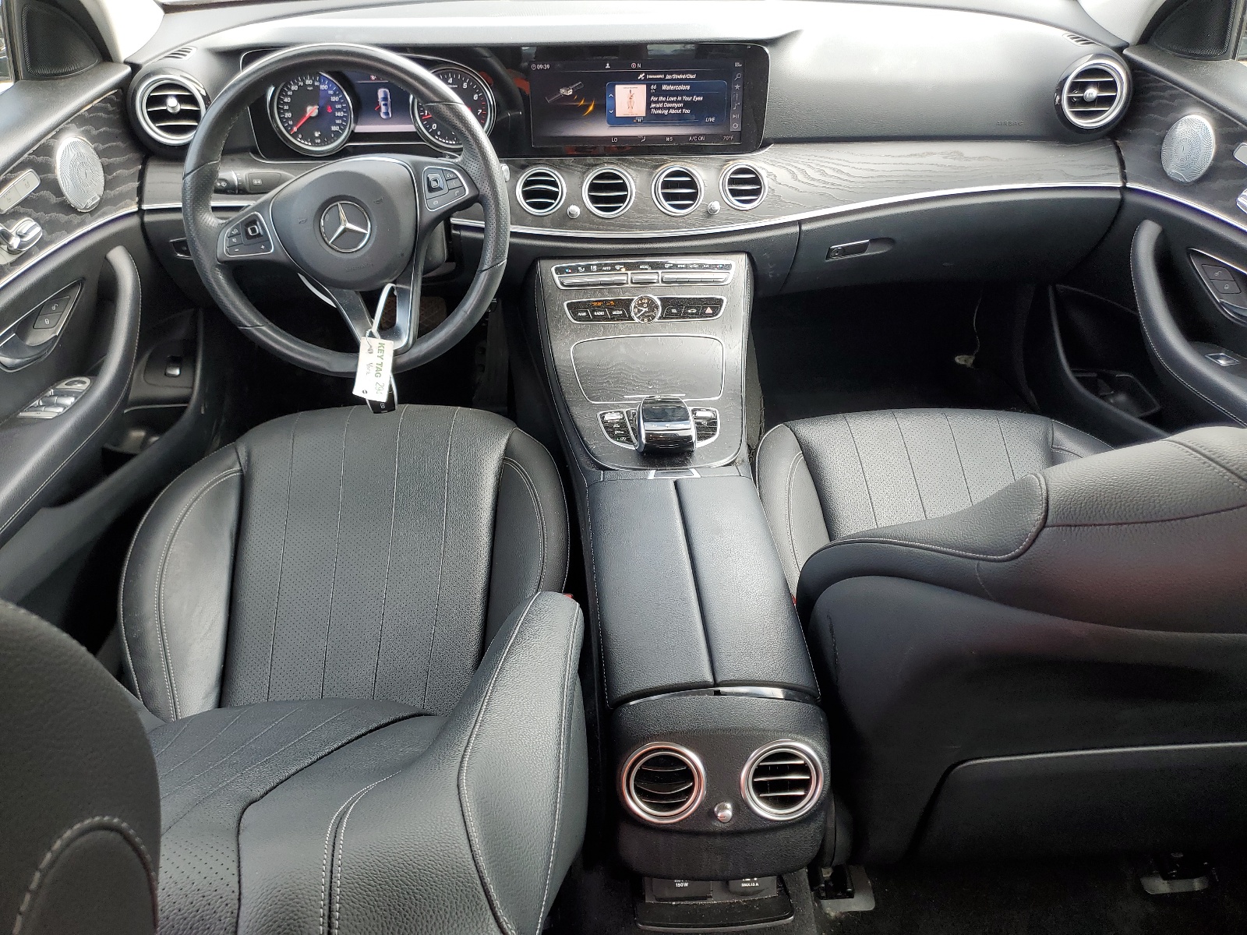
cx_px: 624
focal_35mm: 26
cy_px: 468
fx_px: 937
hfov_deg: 67.3
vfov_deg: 53.1
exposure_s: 1/147
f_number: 1.5
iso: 50
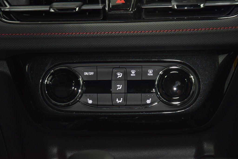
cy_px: 80
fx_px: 694
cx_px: 119
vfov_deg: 13.0
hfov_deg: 19.5
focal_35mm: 105
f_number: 4.5
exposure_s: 1/13
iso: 1250
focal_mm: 70
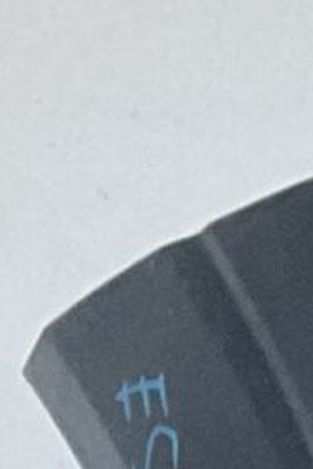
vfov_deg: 6.6
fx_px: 3712
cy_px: 1385
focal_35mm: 285
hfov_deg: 3.7
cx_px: 2182
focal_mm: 3
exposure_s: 1/60
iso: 50
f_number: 1.8
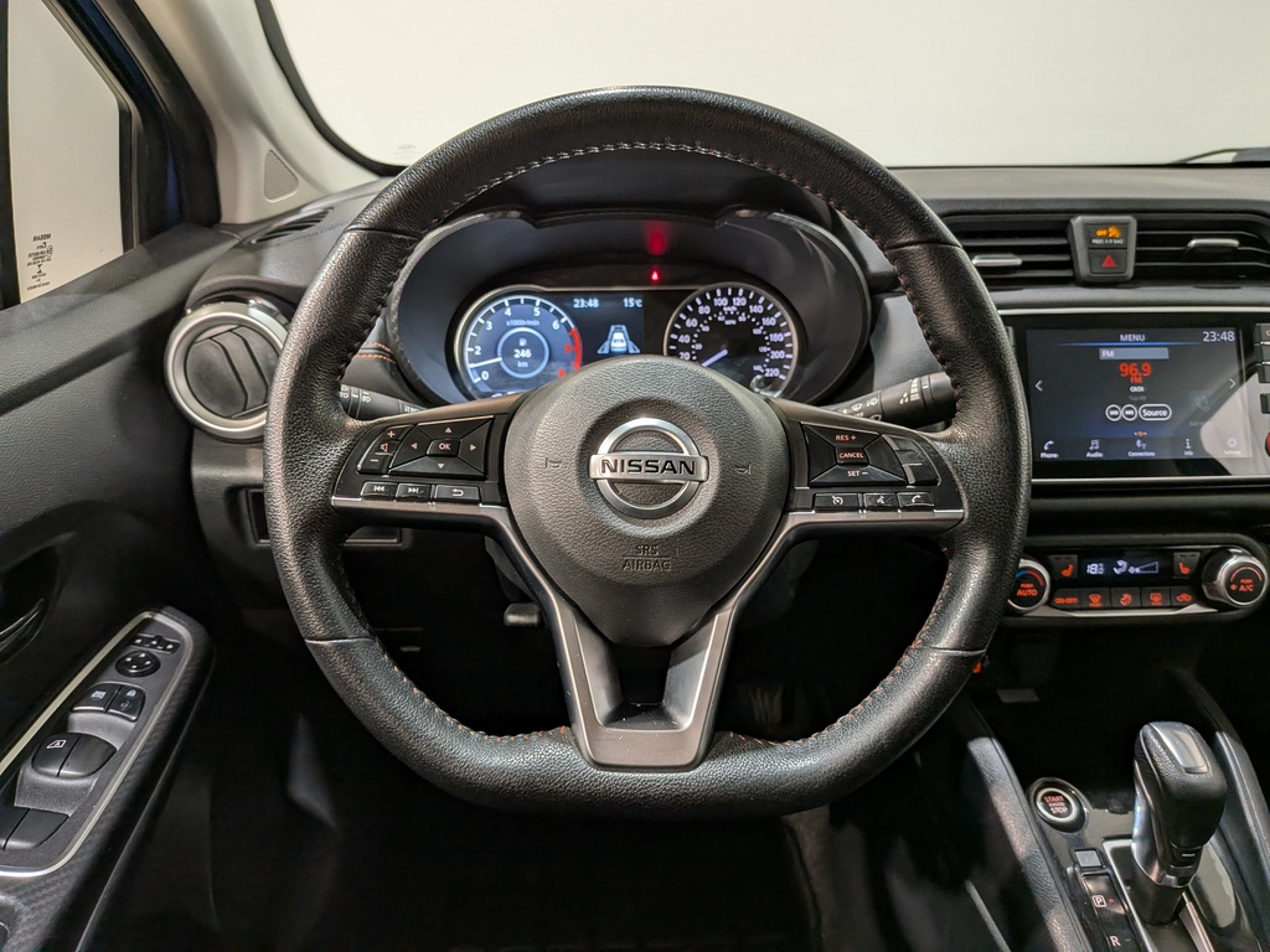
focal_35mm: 24
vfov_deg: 56.8
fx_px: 881
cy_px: 476
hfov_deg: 71.6
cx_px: 635
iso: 172
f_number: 1.7
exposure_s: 1/100
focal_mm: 4.53
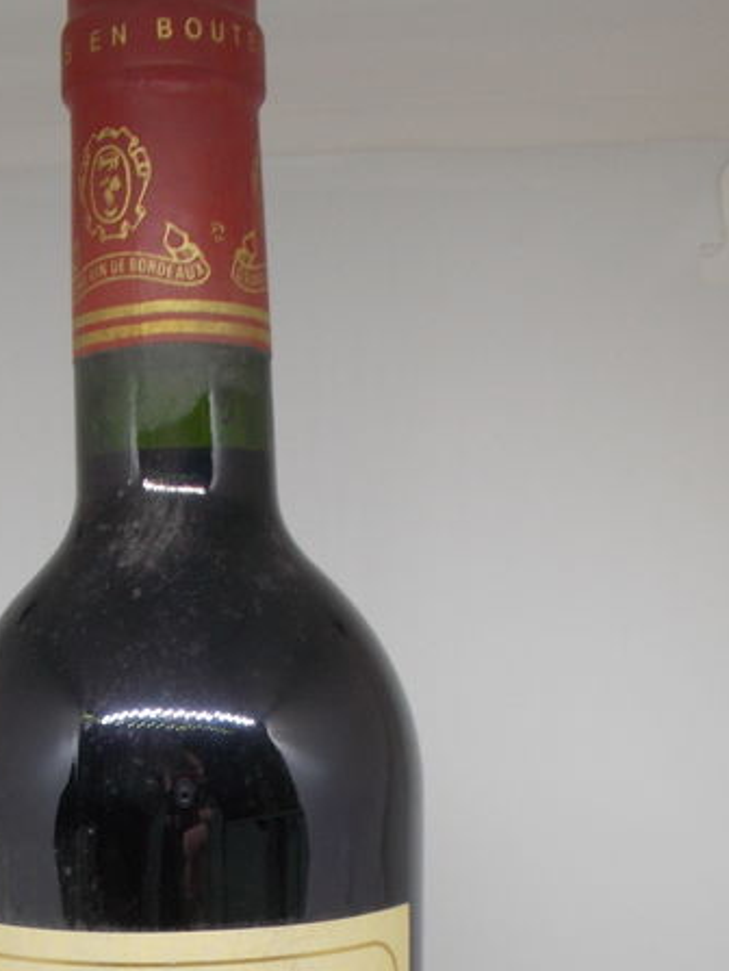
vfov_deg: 30.6
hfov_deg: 25.1
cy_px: 997
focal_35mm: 58
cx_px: 226
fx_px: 1629
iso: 80
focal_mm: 4.6
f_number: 3.2
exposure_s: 1/30
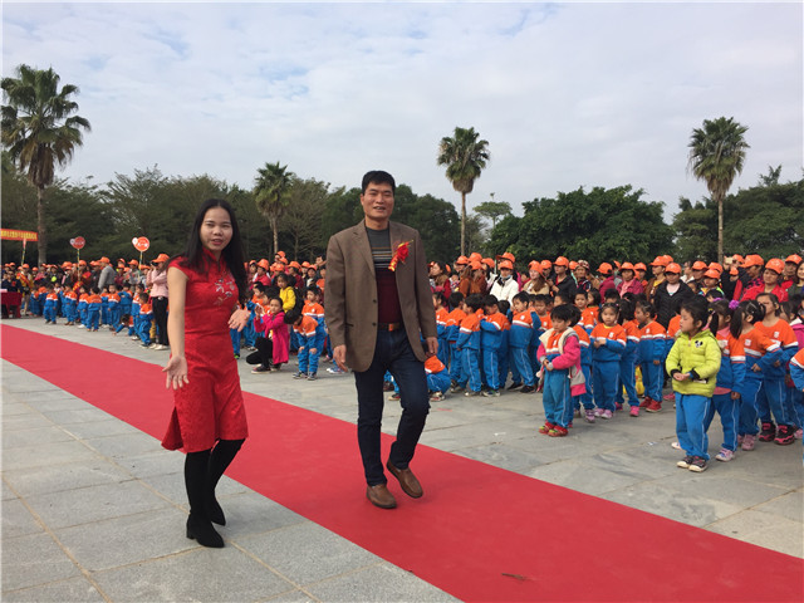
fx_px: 674
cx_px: 402
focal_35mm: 29
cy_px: 302
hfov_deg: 61.7
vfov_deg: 48.2
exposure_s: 1/1582
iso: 32
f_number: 2.2
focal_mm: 4.15
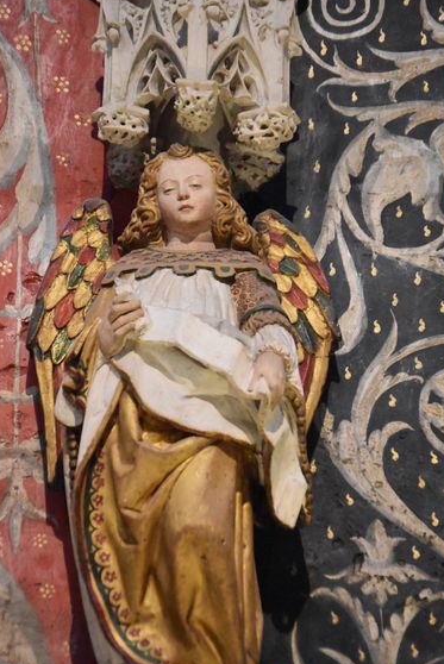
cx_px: 218
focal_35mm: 179
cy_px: 371
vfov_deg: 11.5
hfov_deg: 7.7
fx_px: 3298
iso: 8000
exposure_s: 1/125
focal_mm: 95
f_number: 4.5
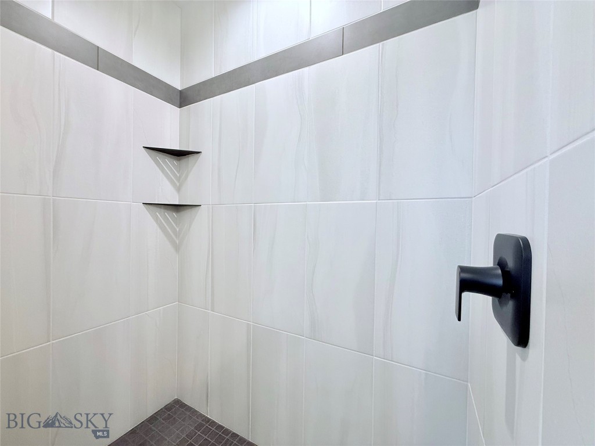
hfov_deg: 102.1
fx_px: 241
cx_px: 298
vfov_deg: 85.7
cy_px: 223
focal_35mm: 14
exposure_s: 1/120
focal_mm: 2.22
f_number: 2.2
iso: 250
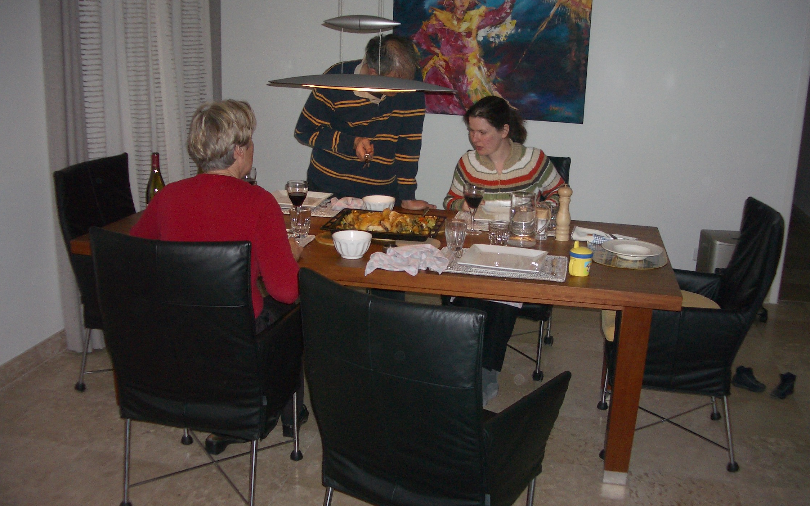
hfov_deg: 51.5
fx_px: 839
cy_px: 255
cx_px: 410
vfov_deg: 33.6
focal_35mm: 38
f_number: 2.6
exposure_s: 1/60
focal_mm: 5.8
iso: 100
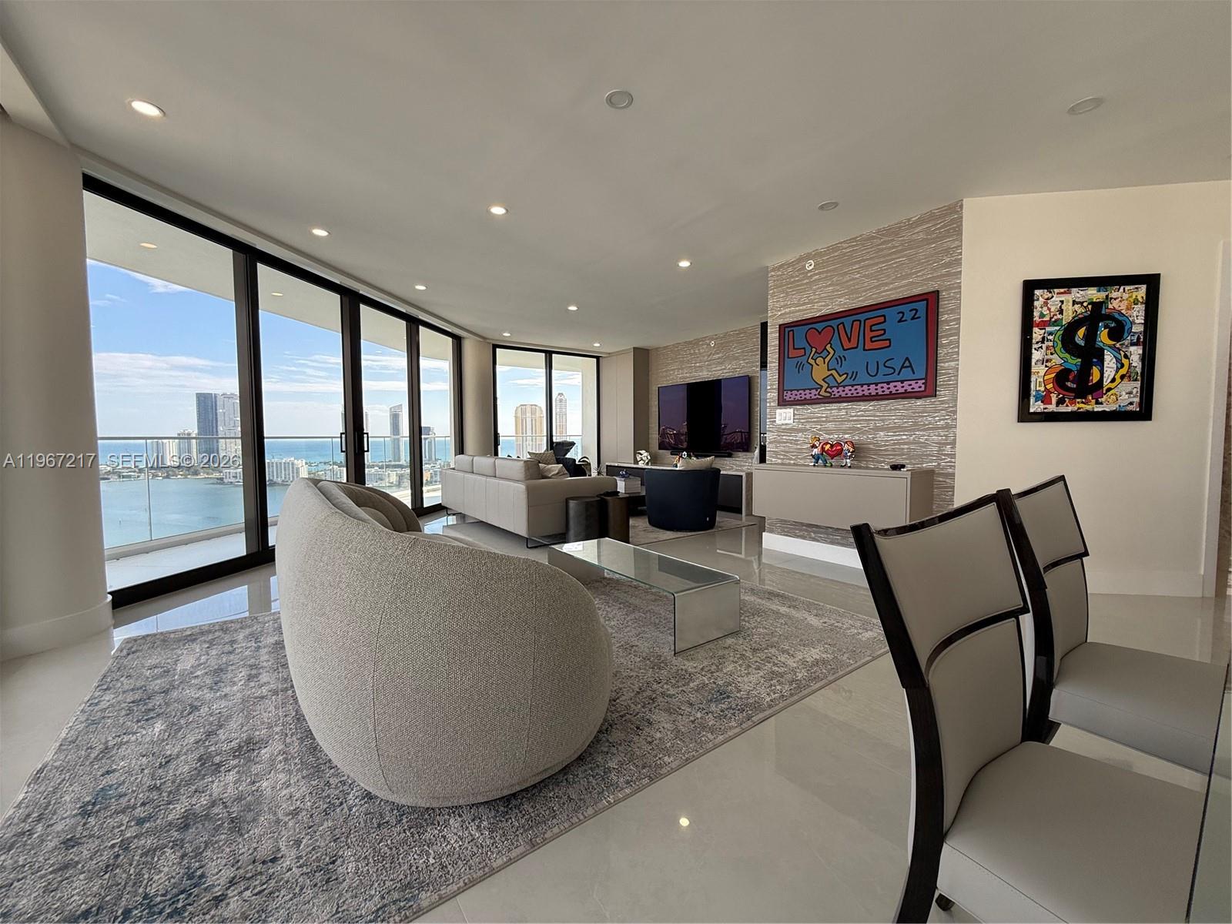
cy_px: 462
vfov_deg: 85.7
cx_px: 616
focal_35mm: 14
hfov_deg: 102.1
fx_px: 498
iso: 64
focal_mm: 2.22
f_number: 2.2
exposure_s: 1/340
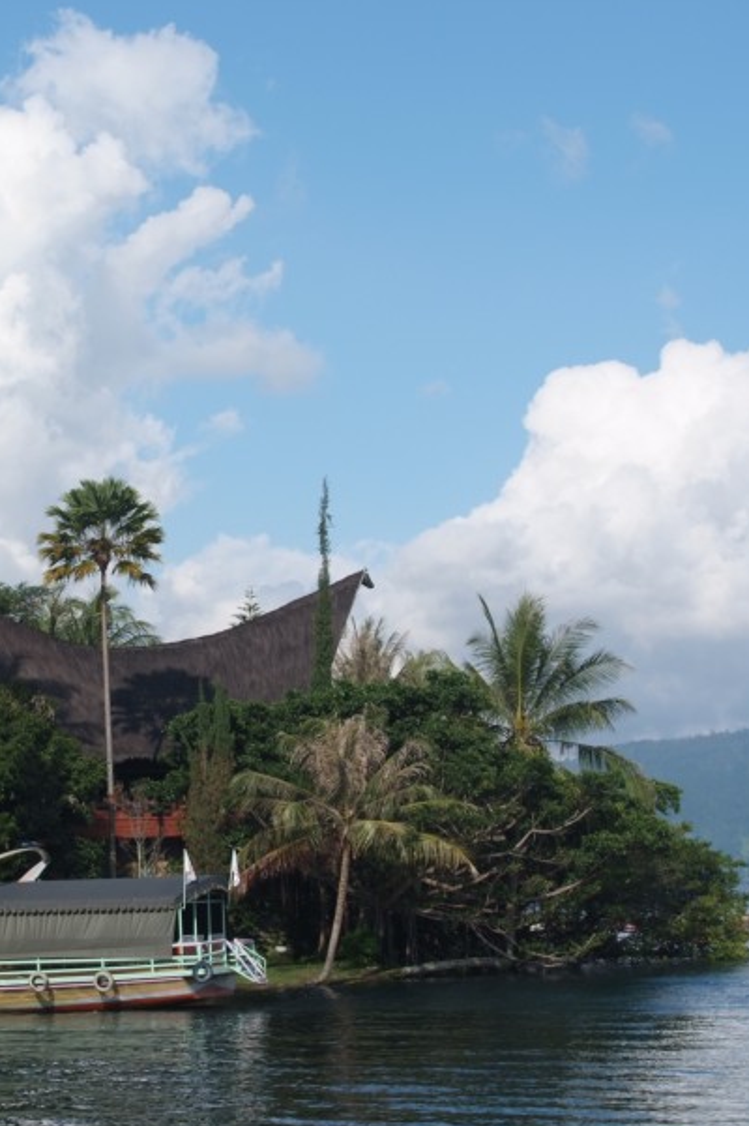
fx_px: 3124
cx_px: 154
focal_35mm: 100
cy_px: 606
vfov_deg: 20.4
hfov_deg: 13.6
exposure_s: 1/250
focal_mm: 40
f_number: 8
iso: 100
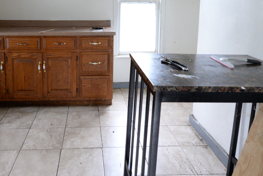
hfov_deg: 58.1
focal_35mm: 32
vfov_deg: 39.2
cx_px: 101
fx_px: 234
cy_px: 30
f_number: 5.6
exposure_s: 1/50
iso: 1250
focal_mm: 14
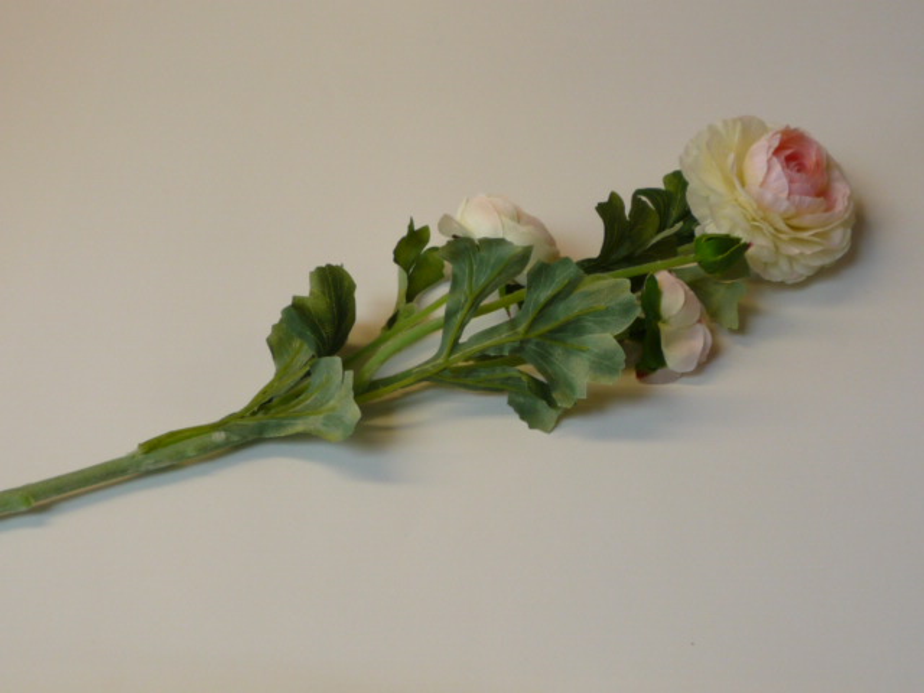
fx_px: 1308
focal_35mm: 49
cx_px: 462
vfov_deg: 29.7
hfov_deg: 38.9
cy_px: 346
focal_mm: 4.9
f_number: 3.1
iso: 100
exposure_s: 1/60
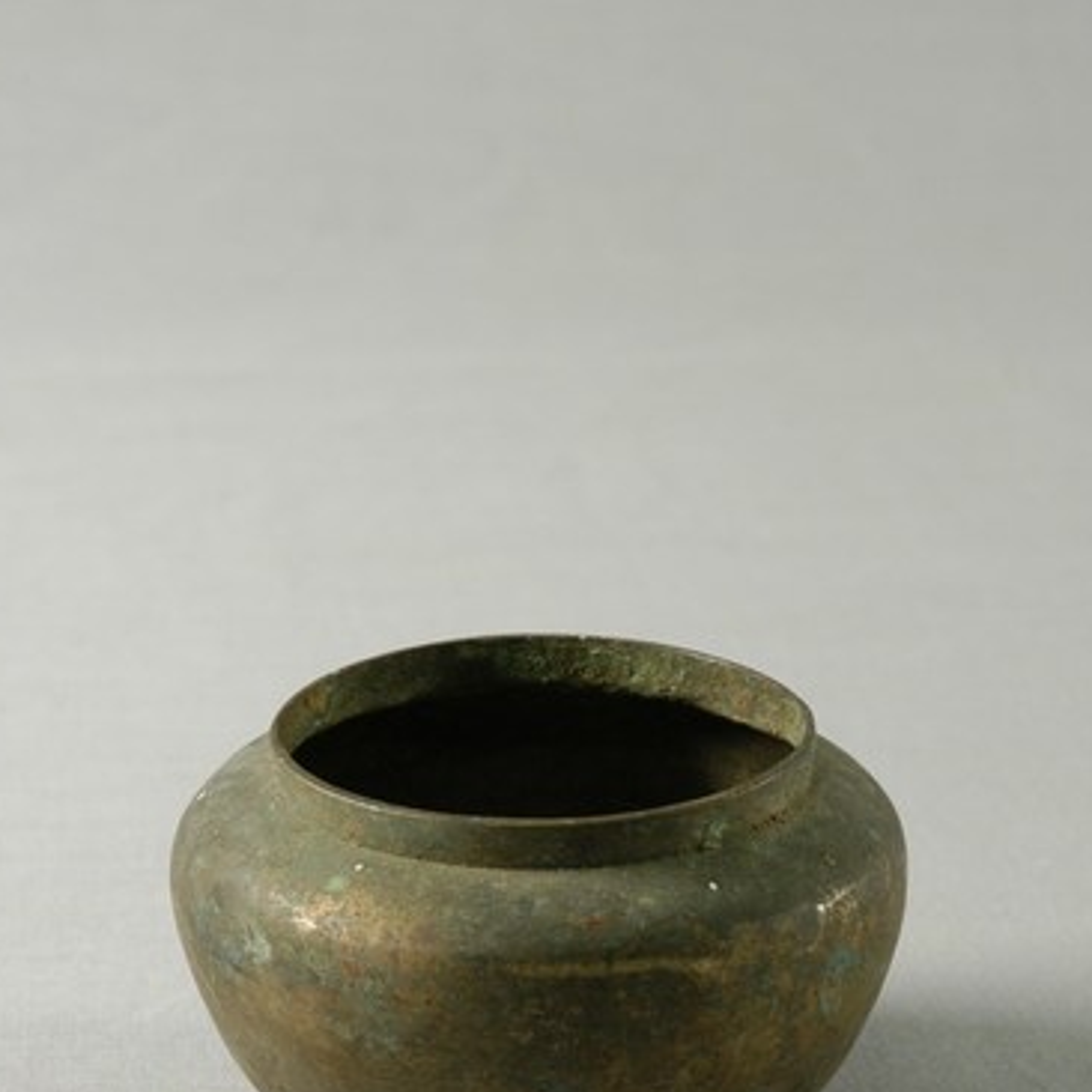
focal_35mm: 156
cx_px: 545
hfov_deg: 11.2
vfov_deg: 11.2
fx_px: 5568
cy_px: 773
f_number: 10
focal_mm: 70
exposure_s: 1/4
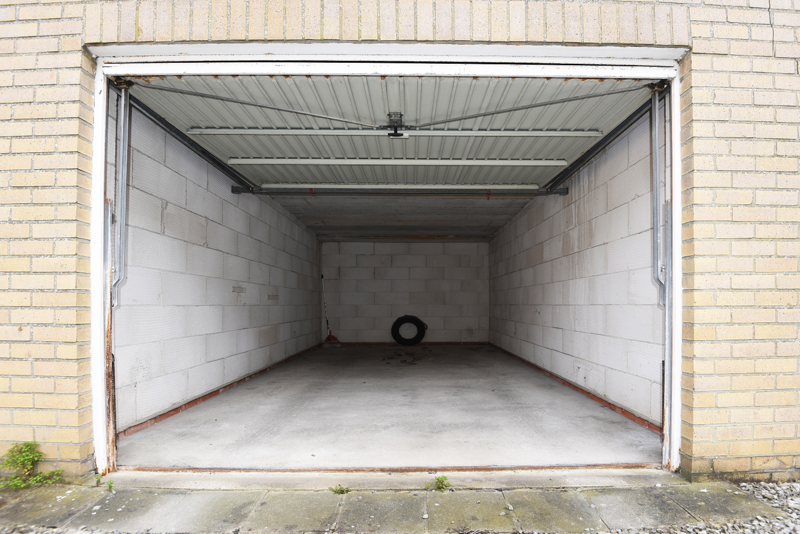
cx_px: 400
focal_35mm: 16
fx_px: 356
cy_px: 267
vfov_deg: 73.8
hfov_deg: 96.7
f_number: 5.6
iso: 110
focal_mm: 16
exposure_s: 1/125
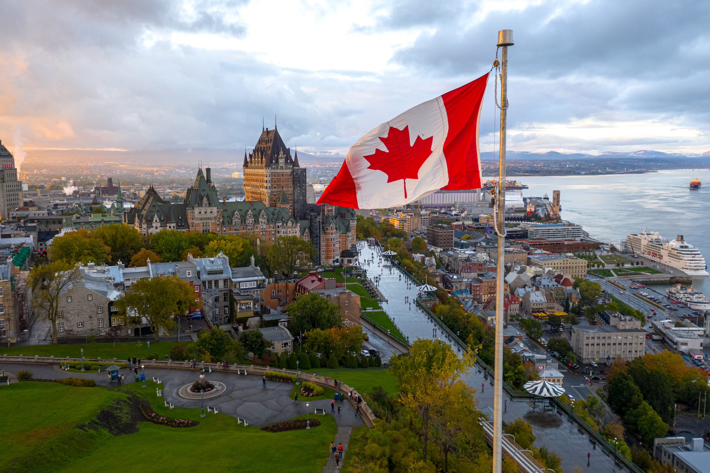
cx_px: 355
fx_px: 552
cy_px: 236
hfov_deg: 65.5
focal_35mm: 28
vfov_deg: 46.4
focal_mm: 10.26
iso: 100
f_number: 3.2
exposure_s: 1/80
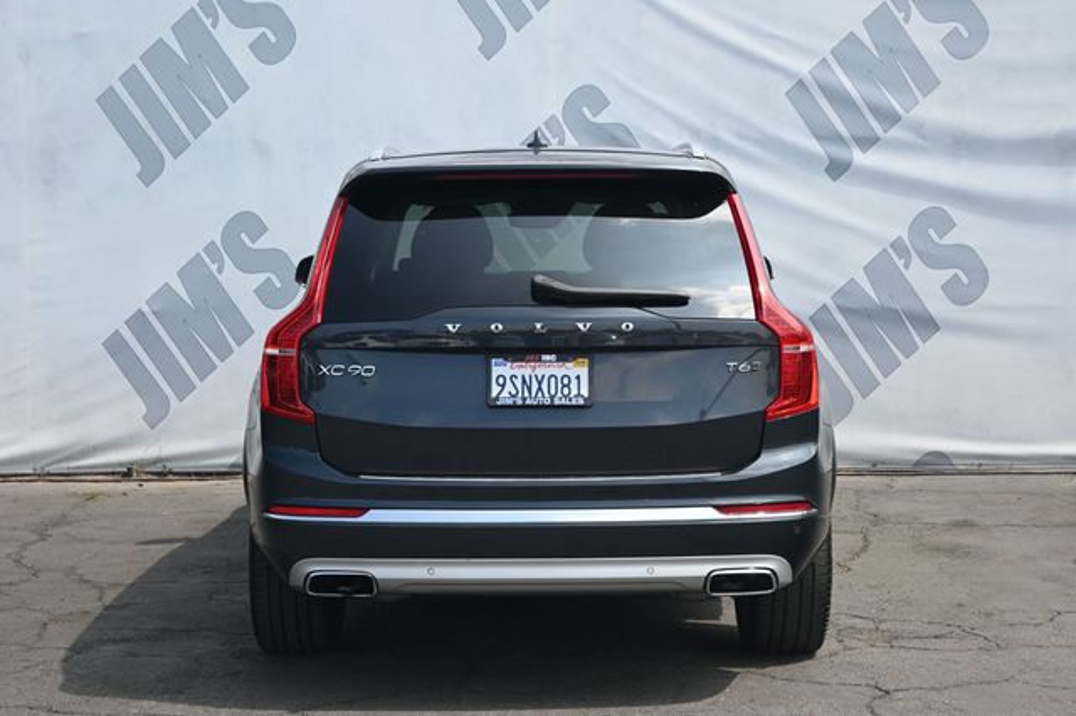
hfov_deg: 32.6
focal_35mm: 62
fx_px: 1837
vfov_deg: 22.1
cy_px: 358
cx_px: 538
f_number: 5.6
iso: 180
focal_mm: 41
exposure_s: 1/250
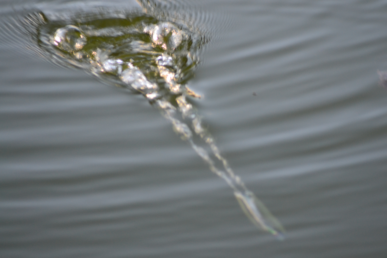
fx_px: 3386
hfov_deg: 6.5
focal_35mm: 315
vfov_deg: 4.4
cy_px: 129
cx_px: 194
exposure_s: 1/125
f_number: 5.6
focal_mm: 210
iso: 800
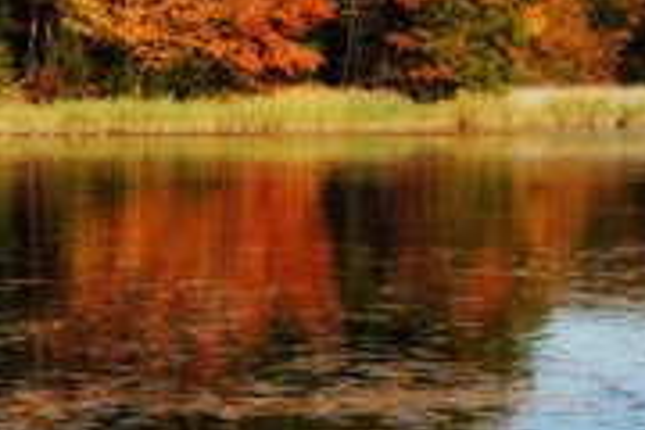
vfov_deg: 9.5
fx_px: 2580
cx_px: -176
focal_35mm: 144
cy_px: 192
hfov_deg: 13.8
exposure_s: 1/200
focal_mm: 36
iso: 100
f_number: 7.1
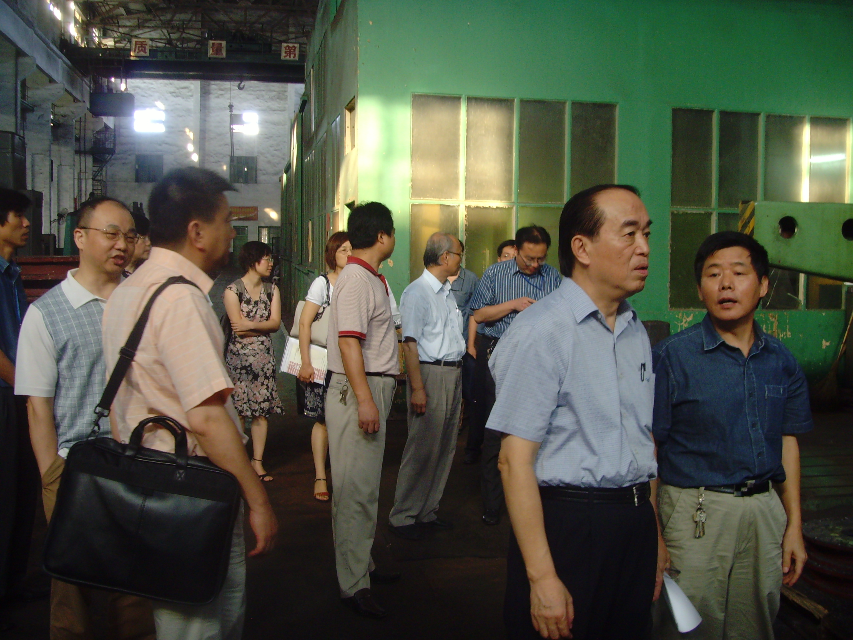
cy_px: 320
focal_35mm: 39
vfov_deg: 36.8
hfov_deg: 47.9
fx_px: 961
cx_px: 426
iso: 200
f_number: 3.5
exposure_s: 1/15
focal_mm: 6.6
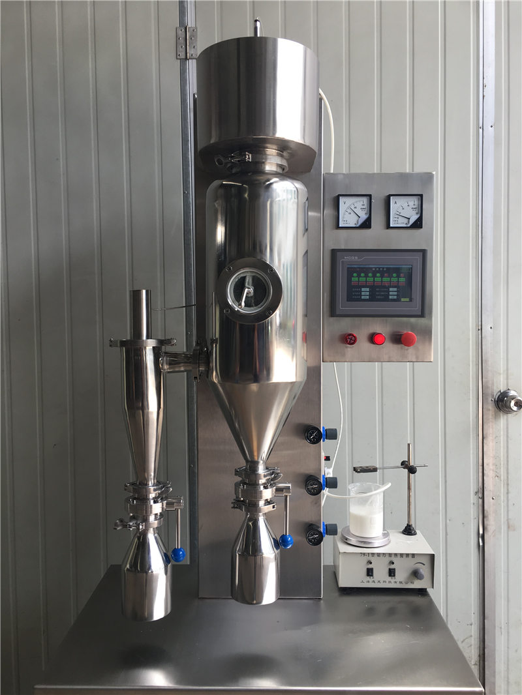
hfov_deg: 48.2
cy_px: 348
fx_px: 583
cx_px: 261
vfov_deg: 61.6
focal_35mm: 29
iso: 25
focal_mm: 4.15
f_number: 2.2
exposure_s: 1/100
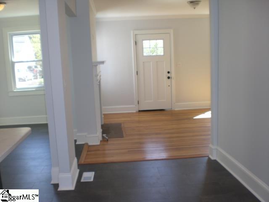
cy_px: 101
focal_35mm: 38
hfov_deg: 49.0
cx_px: 134
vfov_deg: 37.7
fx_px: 295
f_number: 3.1
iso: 100
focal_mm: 6.3
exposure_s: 1/80
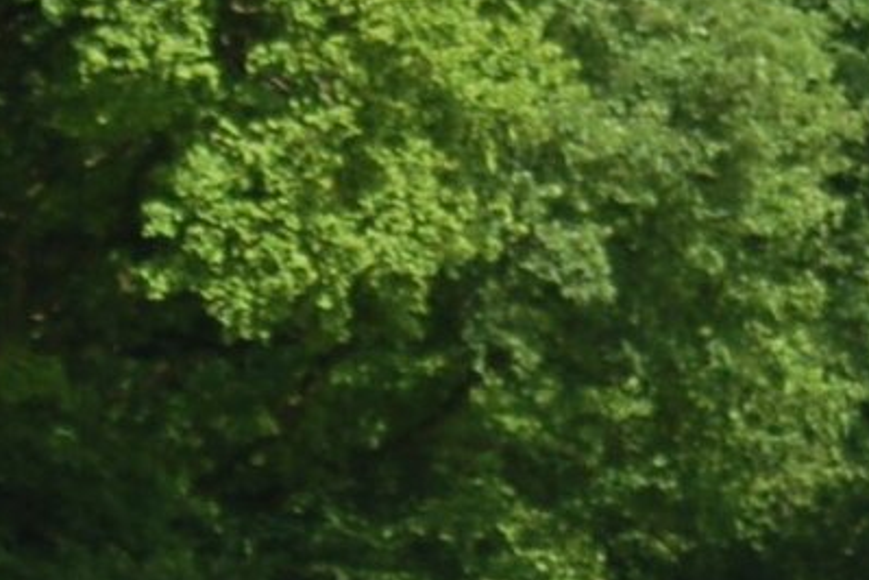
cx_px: 296
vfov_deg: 2.4
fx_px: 13951
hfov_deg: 3.6
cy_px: 1143
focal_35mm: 578
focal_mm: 70
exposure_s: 1/1000
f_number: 4.5
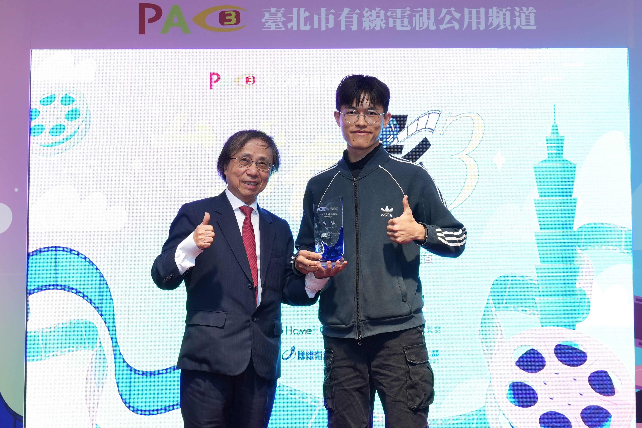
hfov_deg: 30.1
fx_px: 1195
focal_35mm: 67
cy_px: 214
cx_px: 321
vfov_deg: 20.3
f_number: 7.1
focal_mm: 45
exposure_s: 1/160
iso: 800
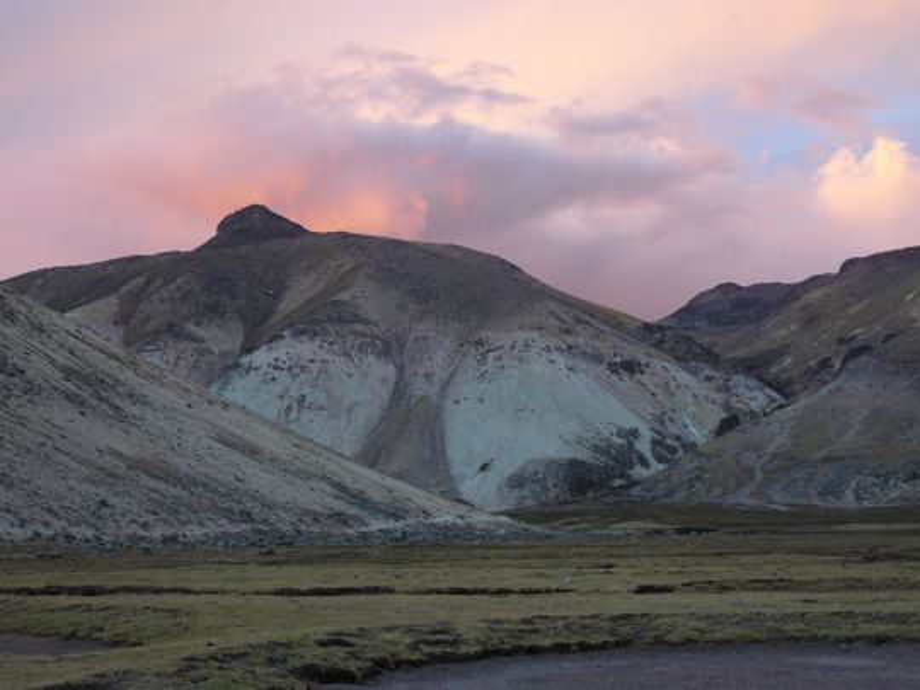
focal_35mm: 59
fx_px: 1568
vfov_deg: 24.8
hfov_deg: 32.7
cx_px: 460
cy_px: 345
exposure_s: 1/30
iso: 160
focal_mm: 8.7
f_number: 3.5
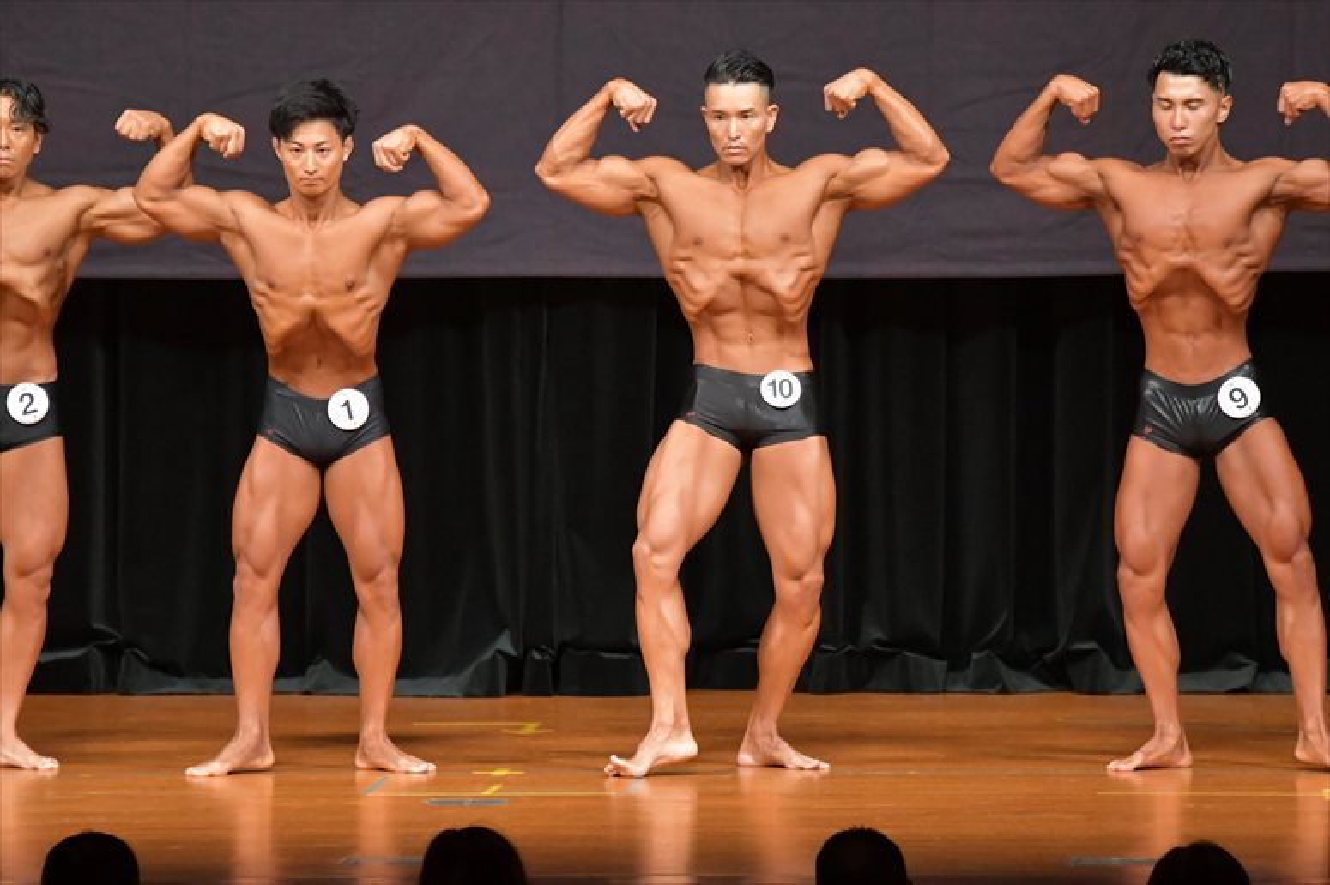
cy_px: 442
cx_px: 665
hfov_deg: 7.6
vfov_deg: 5.1
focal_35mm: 270
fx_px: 9970
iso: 6400
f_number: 5.6
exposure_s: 1/400
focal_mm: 180
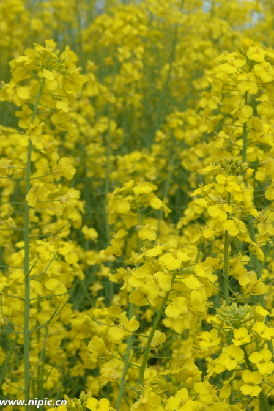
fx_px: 1199
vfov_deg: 19.5
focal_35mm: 105
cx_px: 251
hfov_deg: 12.9
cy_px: 206
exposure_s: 1/250
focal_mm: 46
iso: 100
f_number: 9
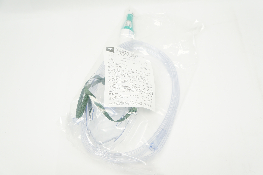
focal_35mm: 36
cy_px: 88
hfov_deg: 53.2
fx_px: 263
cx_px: 132
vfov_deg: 36.8
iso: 400
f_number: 5
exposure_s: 1/100
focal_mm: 24
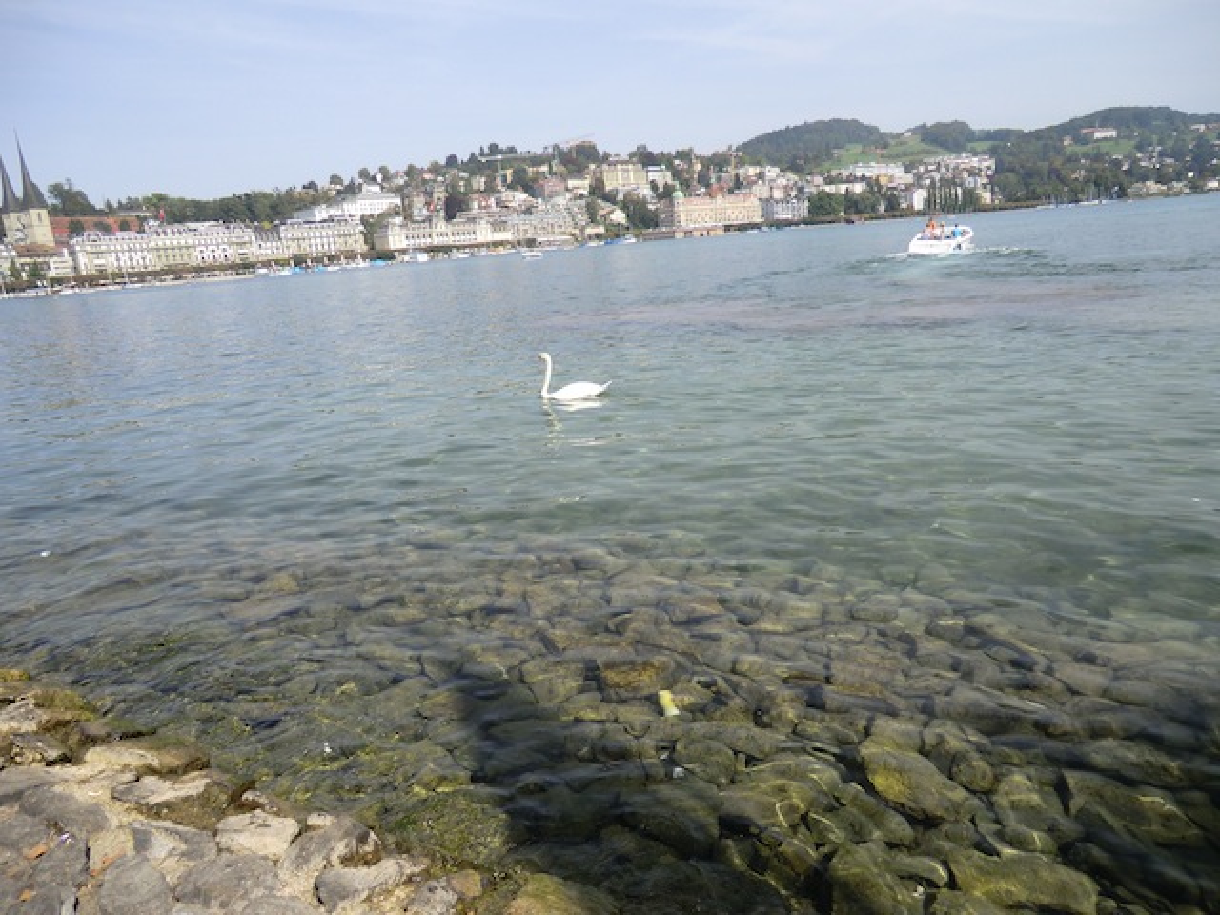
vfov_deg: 56.8
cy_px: 458
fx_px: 846
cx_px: 610
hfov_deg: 71.6
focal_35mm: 24
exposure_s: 1/640
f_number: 3.2
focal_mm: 4.3
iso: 64
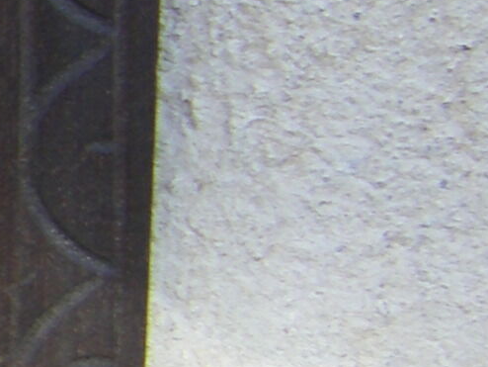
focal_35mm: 251
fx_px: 3540
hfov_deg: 7.3
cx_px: -743
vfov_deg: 5.9
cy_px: 128
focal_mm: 6.3
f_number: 3.5
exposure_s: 1/100
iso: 64
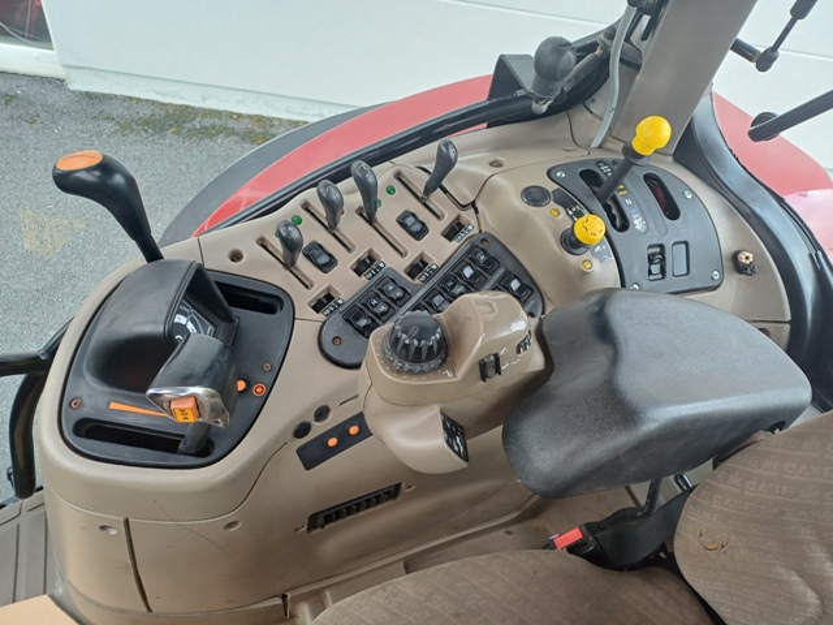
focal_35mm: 25
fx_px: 602
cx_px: 416
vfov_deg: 54.9
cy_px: 312
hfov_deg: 69.4
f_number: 1.8
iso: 64
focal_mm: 4.65
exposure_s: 1/50
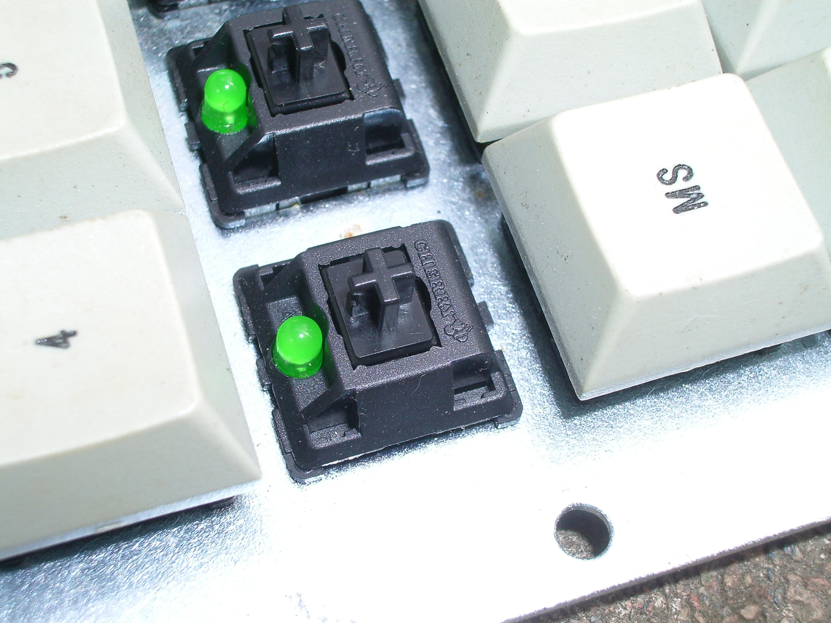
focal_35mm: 62
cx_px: 416
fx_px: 1488
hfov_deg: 31.2
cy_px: 312
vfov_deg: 23.7
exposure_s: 1/250
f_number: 5.6
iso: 80
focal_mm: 10.2
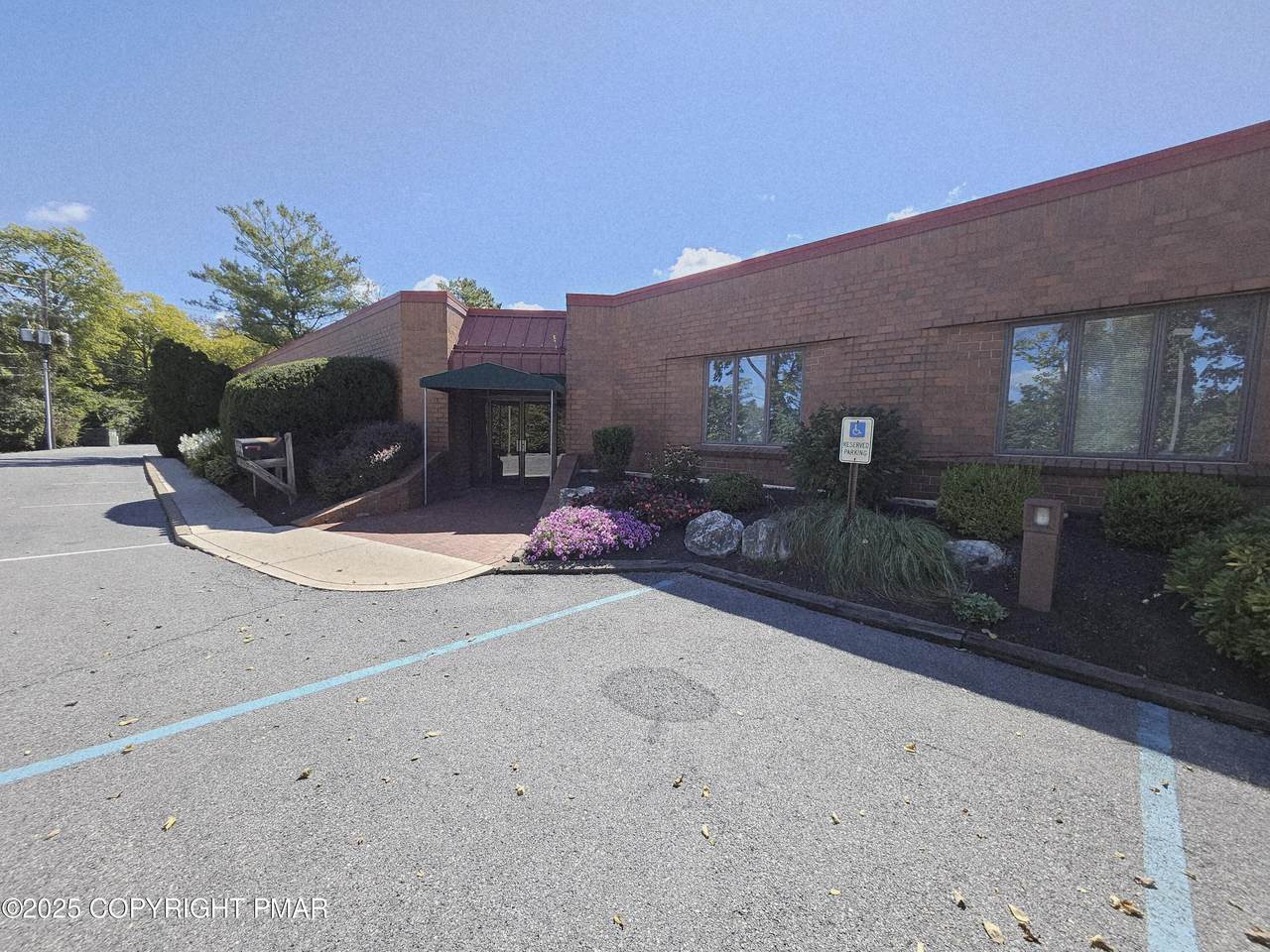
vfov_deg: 89.9
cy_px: 476
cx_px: 635
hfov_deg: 106.2
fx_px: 477
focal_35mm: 13
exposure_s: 1/494
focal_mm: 1.74
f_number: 2.2
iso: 32
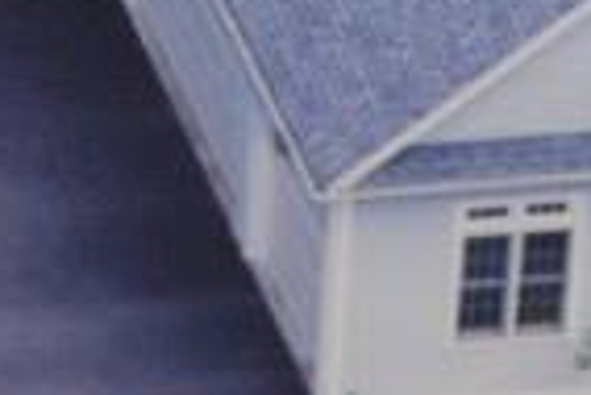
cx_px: 807
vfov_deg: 2.9
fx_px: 7822
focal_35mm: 476
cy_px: -141
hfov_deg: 4.3
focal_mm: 44
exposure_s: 1/60
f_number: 5.3
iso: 640
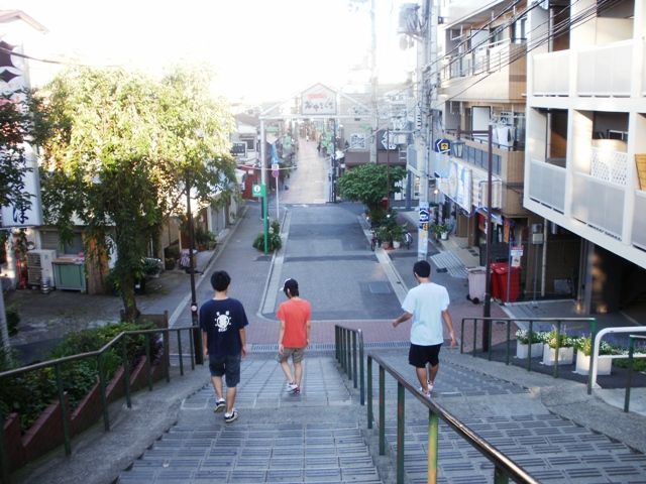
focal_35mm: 36
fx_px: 672
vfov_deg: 39.7
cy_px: 242
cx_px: 323
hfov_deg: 51.4
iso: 100
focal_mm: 6.3
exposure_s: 1/80
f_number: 3.5
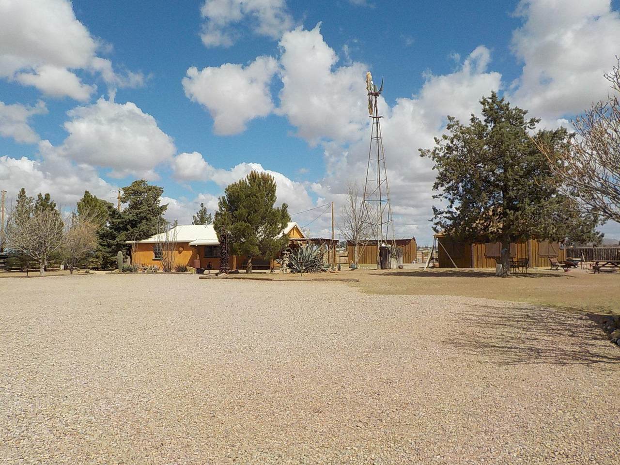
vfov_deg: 46.8
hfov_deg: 60.0
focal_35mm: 30
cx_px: 310
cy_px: 232
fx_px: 537
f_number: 6.6
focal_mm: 4.1
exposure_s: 1/640
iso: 125
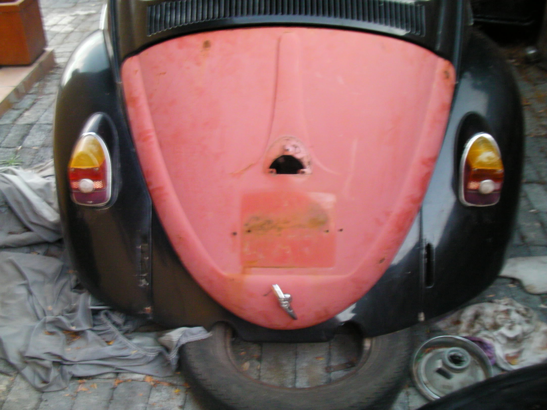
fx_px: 601
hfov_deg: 49.0
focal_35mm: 38
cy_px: 205
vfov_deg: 37.7
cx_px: 274
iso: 200
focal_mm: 6.3
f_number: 3.5
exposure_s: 1/12
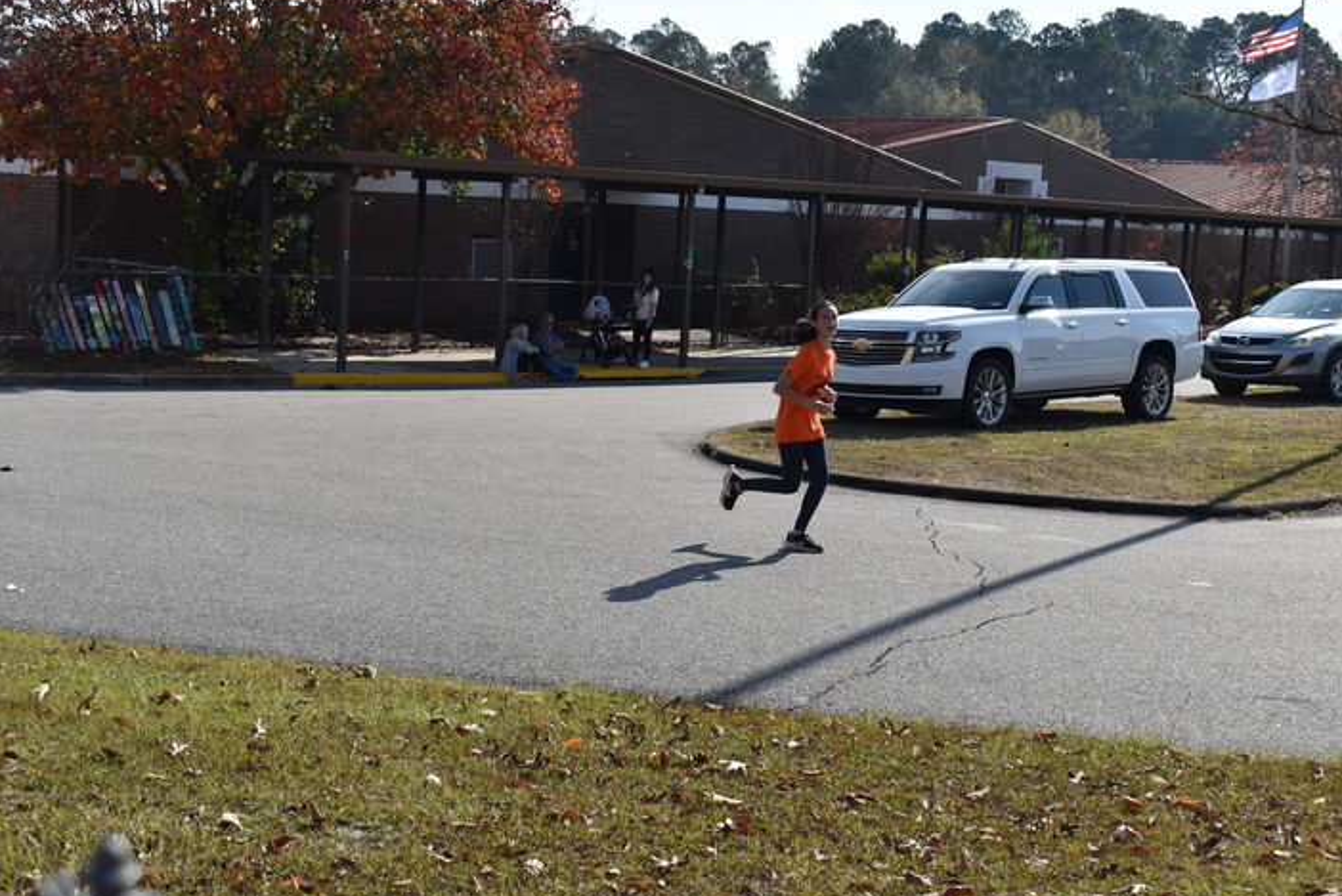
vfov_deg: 27.3
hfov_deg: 39.9
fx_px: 1849
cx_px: 732
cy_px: 424
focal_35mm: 50
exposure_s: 1/400
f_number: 7.1
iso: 100
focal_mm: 29
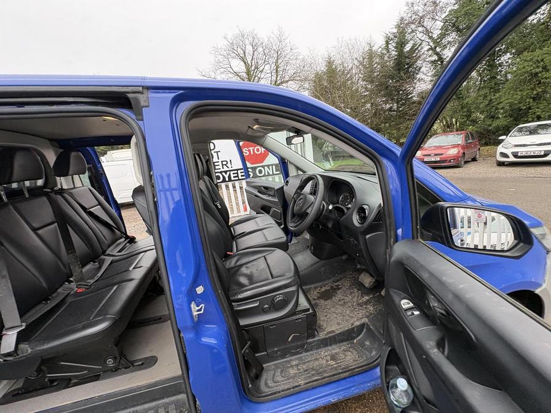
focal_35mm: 14
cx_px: 276
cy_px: 206
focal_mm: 2.22
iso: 160
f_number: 2.2
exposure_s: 1/99
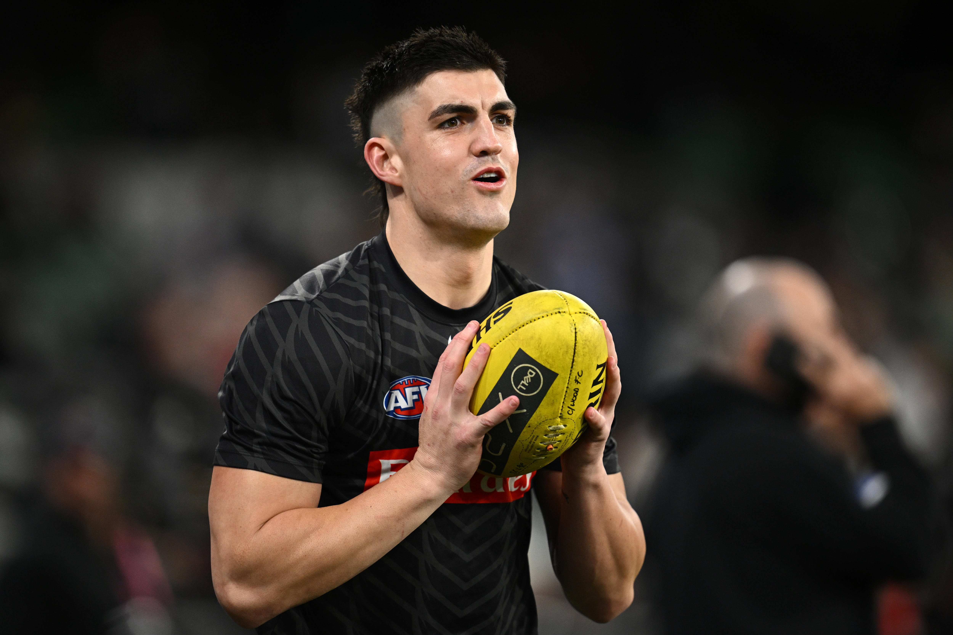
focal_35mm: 400
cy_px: 318
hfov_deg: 5.2
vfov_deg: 3.4
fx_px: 10588
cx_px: 476
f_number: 2.8
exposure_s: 1/1838
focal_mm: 400
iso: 2000
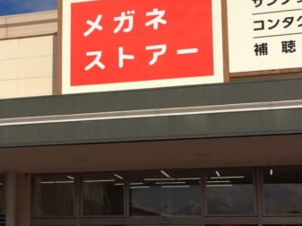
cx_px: 73
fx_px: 636
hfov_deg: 26.3
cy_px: 130
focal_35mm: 73
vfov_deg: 20.1
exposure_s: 1/4405
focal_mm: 3.3
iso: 32
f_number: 2.4
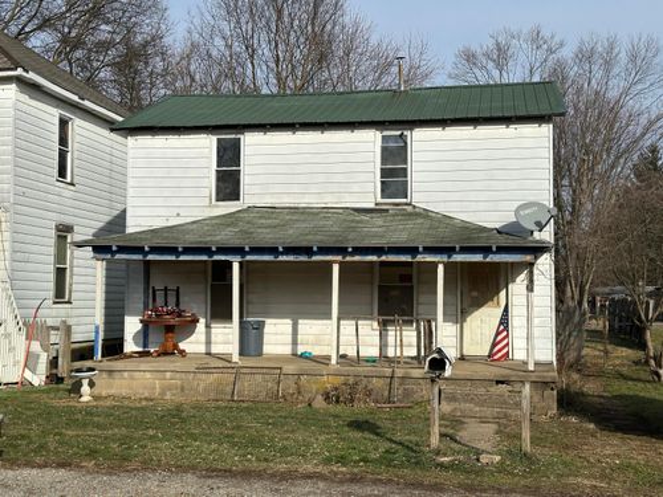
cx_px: 332
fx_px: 919
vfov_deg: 30.3
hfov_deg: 39.7
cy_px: 248
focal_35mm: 48
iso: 64
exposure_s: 1/6211
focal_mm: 6.86
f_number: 1.78
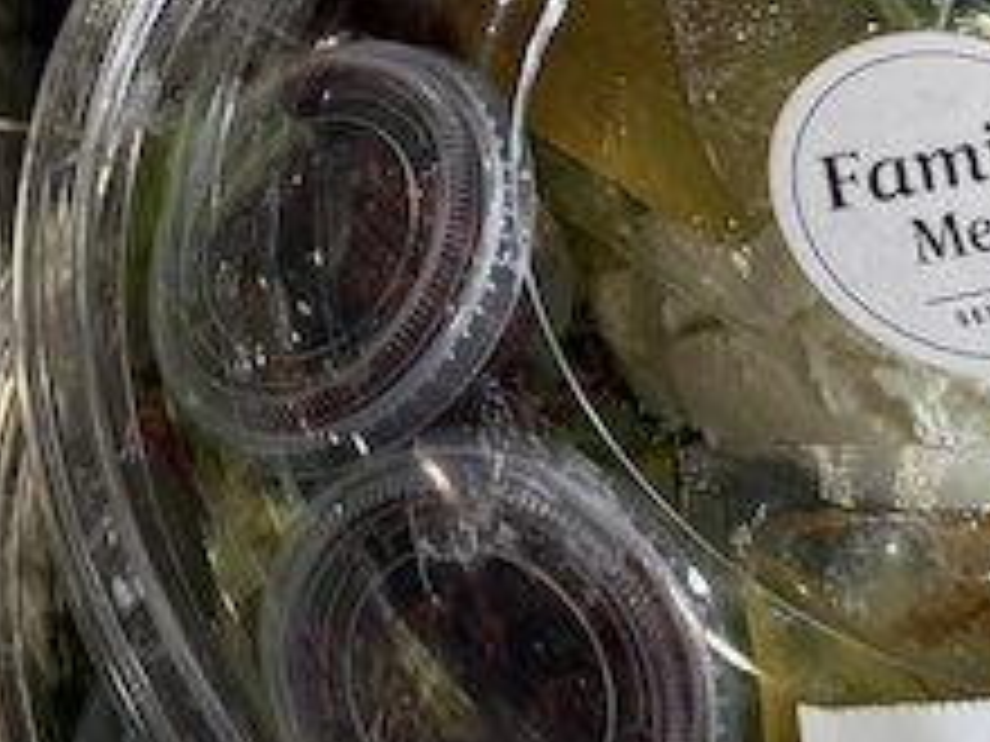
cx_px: -158
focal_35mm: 98
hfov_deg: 19.0
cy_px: -70
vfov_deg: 14.7
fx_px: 2803
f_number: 1.78
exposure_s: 1/60
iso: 125
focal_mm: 6.76
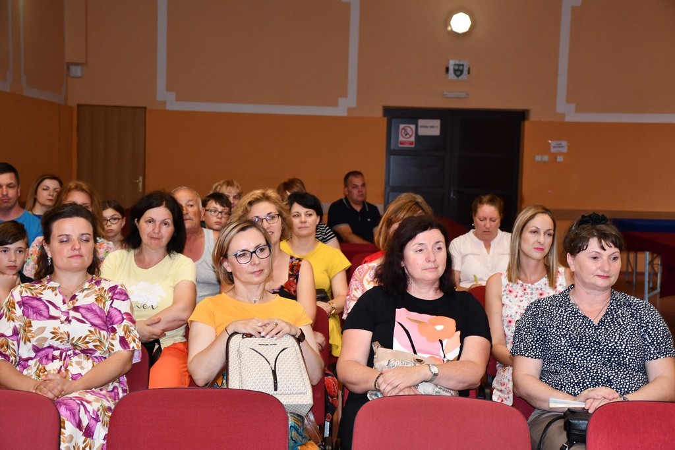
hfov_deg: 28.1
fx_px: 1350
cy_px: 225
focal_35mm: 72
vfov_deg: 18.9
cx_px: 338
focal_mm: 48
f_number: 4.5
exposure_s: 1/60
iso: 900
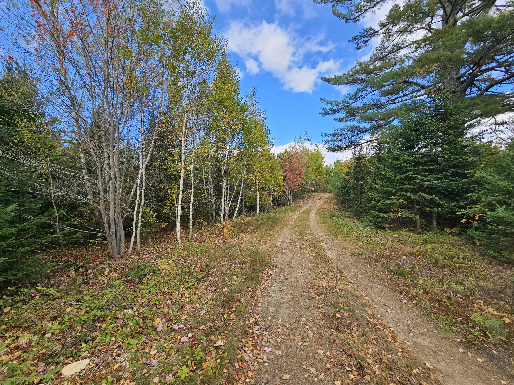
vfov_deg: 89.9
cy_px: 192
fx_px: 193
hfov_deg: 106.2
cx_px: 257
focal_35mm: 13
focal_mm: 2.2
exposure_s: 1/449
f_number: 2.2
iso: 50
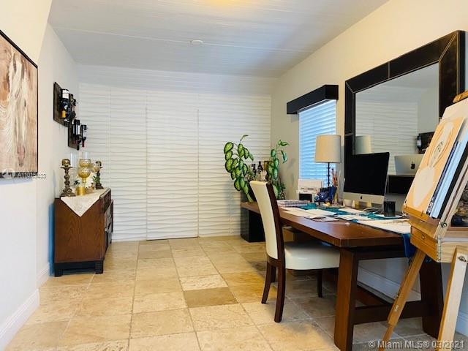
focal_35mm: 26
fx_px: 352
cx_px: 234
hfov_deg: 67.3
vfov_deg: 53.1
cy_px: 176
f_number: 1.8
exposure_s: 1/60
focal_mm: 4.25
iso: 160
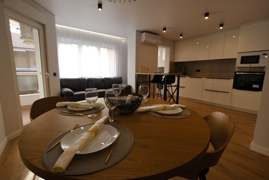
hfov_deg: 100.4
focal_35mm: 15
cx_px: 134
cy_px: 90
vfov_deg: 77.3
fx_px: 112
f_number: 5
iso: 160
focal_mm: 10
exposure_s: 1/60
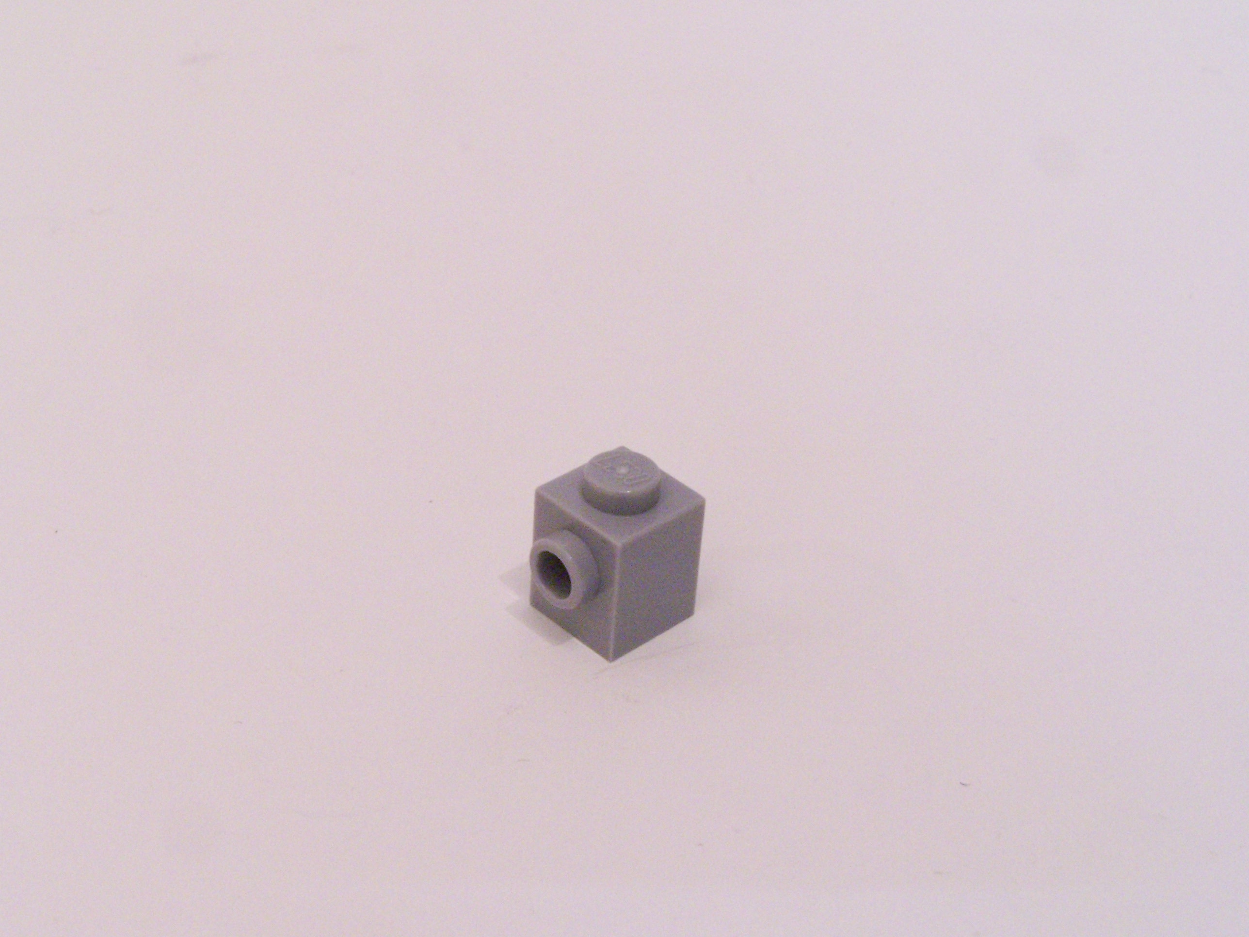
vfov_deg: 22.9
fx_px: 2309
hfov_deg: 30.3
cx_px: 624
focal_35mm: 64
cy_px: 468
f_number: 8
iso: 400
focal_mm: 10.7
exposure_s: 1/4
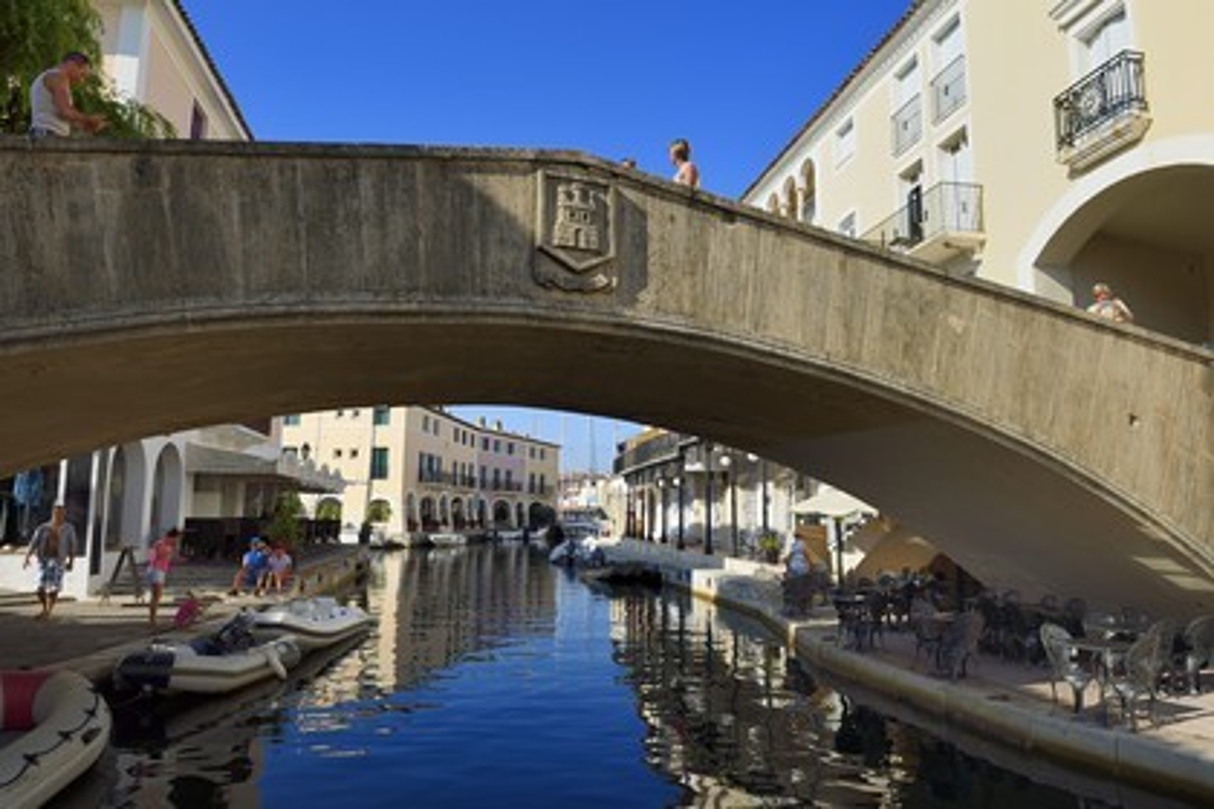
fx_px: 809
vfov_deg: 53.1
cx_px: 607
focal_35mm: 24
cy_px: 404
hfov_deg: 73.7
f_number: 10
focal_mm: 24
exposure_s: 1/250
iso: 200
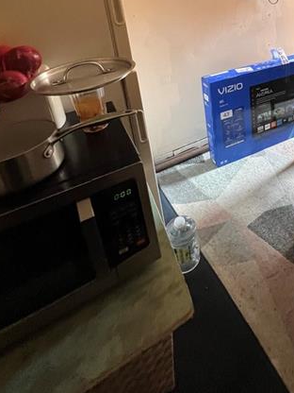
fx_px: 272
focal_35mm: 24
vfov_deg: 64.0
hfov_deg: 52.1
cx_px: 247
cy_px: 68
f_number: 1.8
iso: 400
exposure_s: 1/60
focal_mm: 1.57
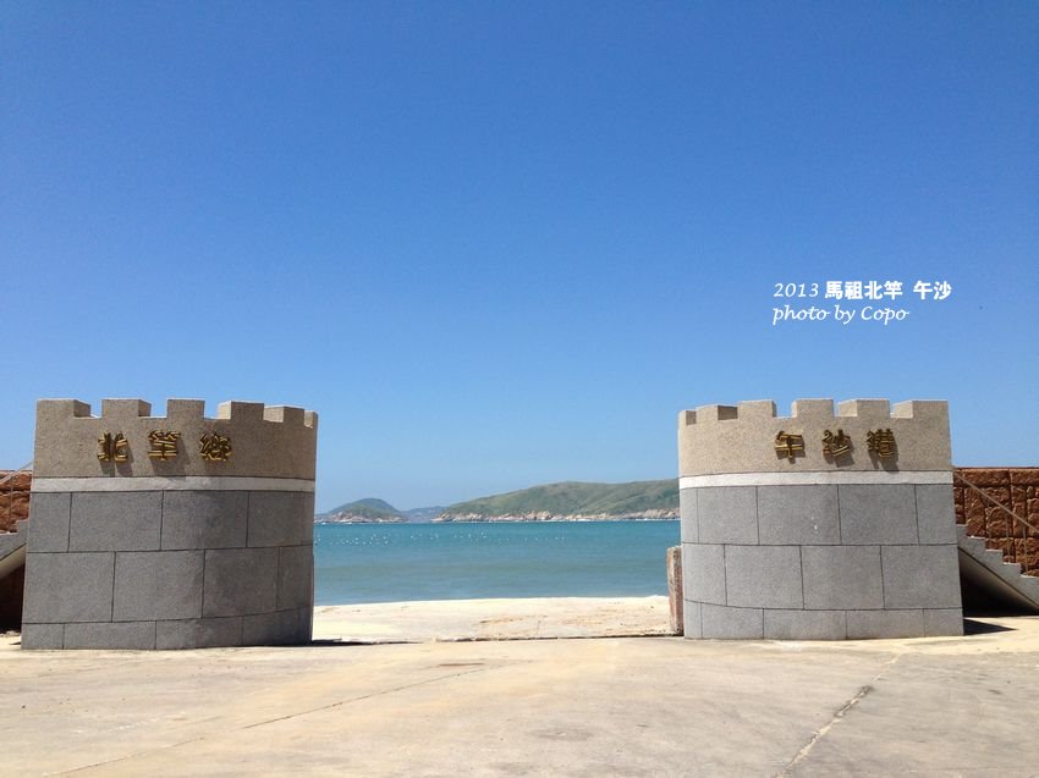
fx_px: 990
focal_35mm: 33
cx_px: 520
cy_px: 389
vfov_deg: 42.9
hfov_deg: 55.4
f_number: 2.4
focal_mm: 4.13
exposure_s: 1/2008
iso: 50
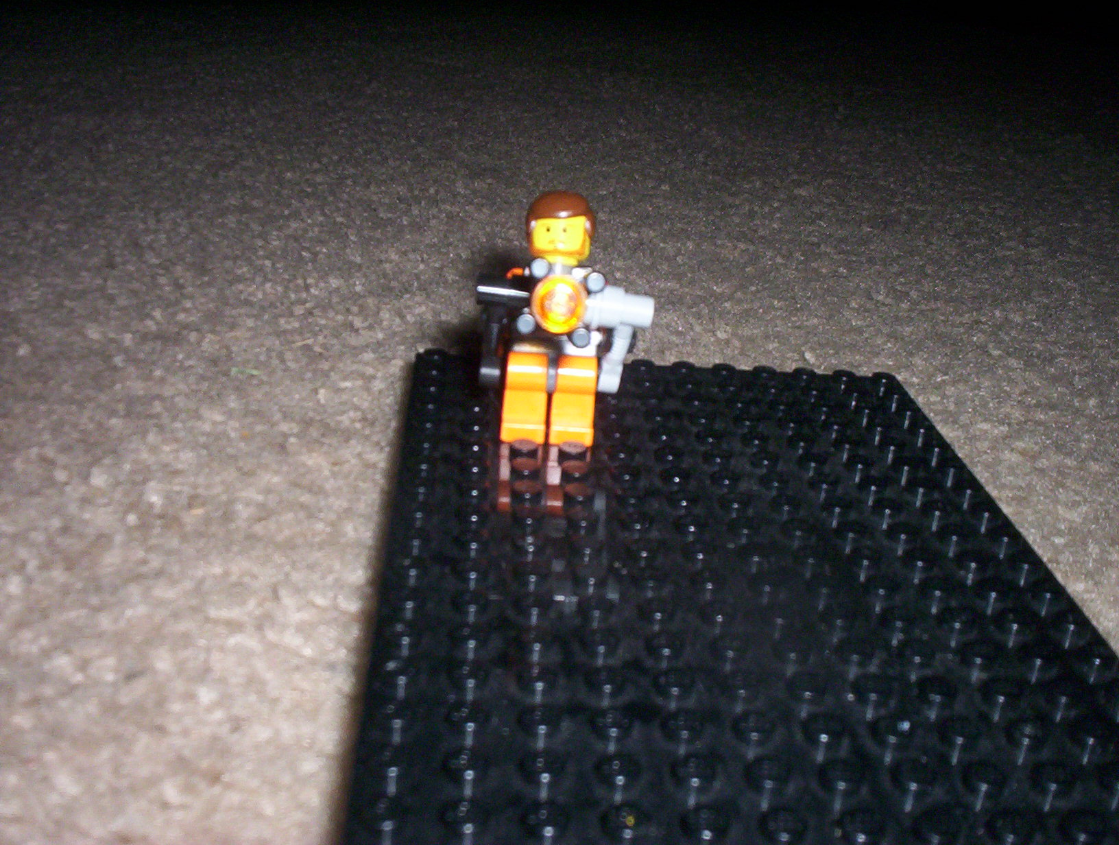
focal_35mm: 38
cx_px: 560
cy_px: 422
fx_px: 1231
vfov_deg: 37.9
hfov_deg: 48.9
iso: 140
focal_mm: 4.99
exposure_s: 1/60
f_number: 4.5
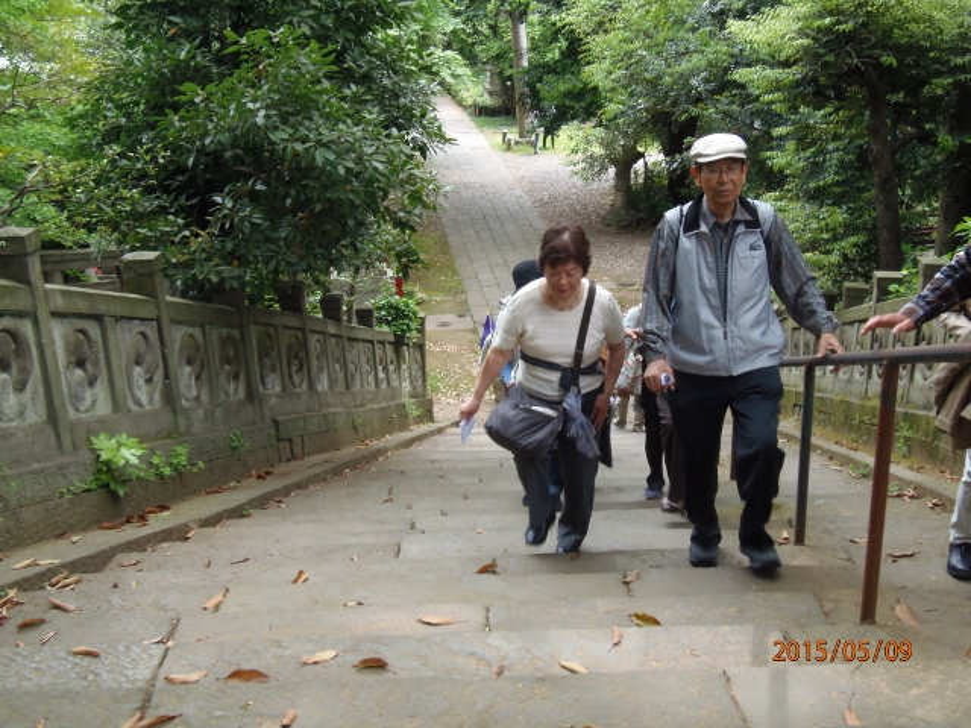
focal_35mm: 42
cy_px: 364
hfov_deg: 44.8
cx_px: 486
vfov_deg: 34.3
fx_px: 1178
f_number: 3.6
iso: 125
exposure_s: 1/30
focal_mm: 7.8
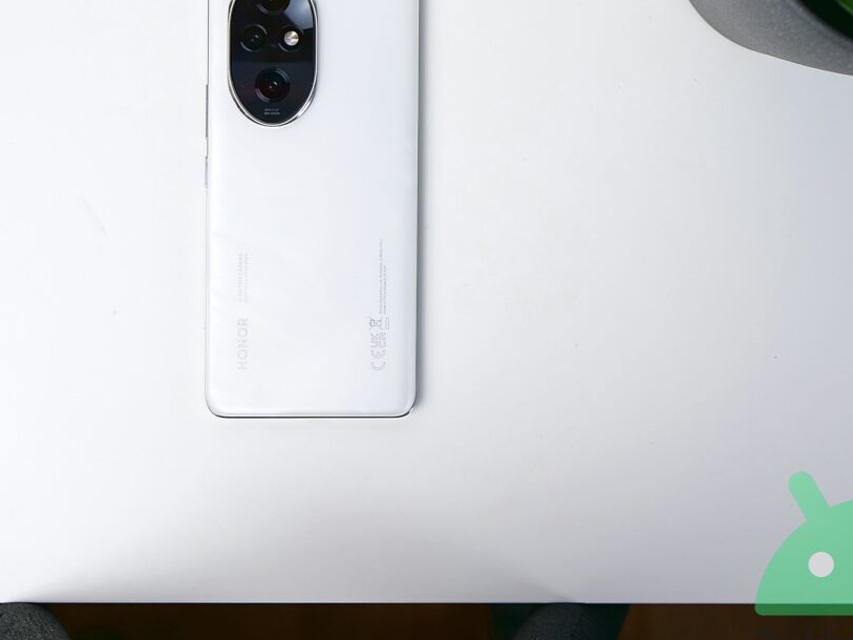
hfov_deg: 38.1
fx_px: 1232
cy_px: 184
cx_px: 357
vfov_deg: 28.8
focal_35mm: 50
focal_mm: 16
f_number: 2.2
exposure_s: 1/100
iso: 200
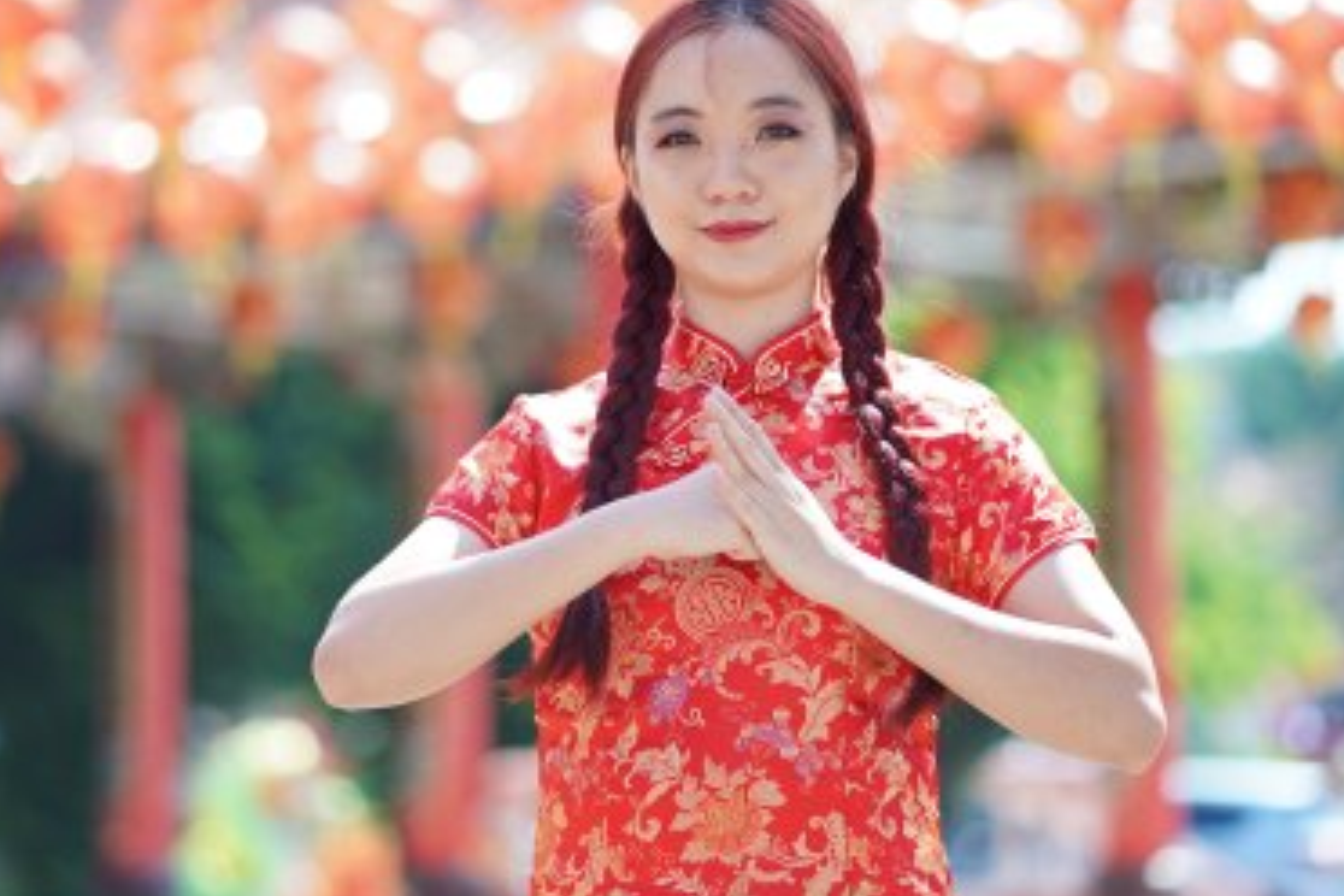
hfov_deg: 14.6
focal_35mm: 140
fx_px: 5226
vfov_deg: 9.8
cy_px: 285
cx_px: 571
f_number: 1.8
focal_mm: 85
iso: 200
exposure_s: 1/2000
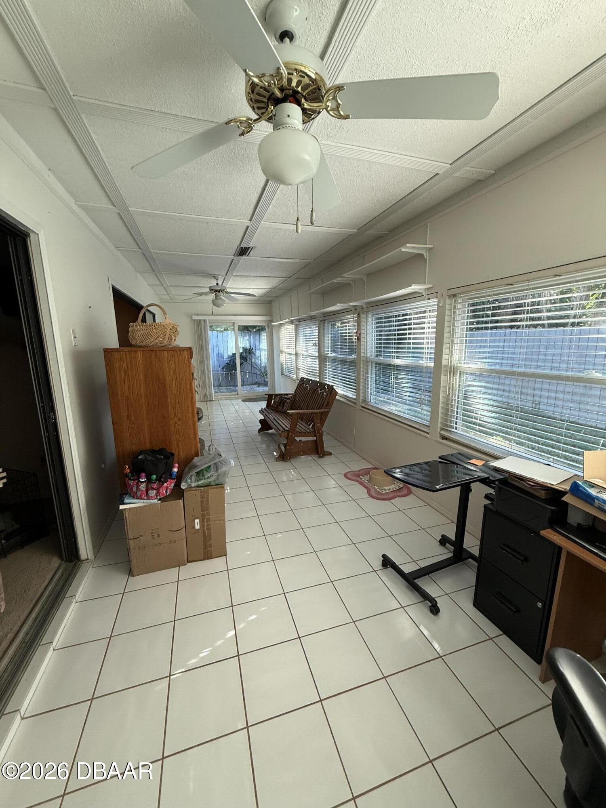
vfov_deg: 102.1
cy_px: 404
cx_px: 303
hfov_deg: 85.7
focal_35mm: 14
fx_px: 327
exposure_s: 1/99
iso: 200
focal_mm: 2.22
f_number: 2.2
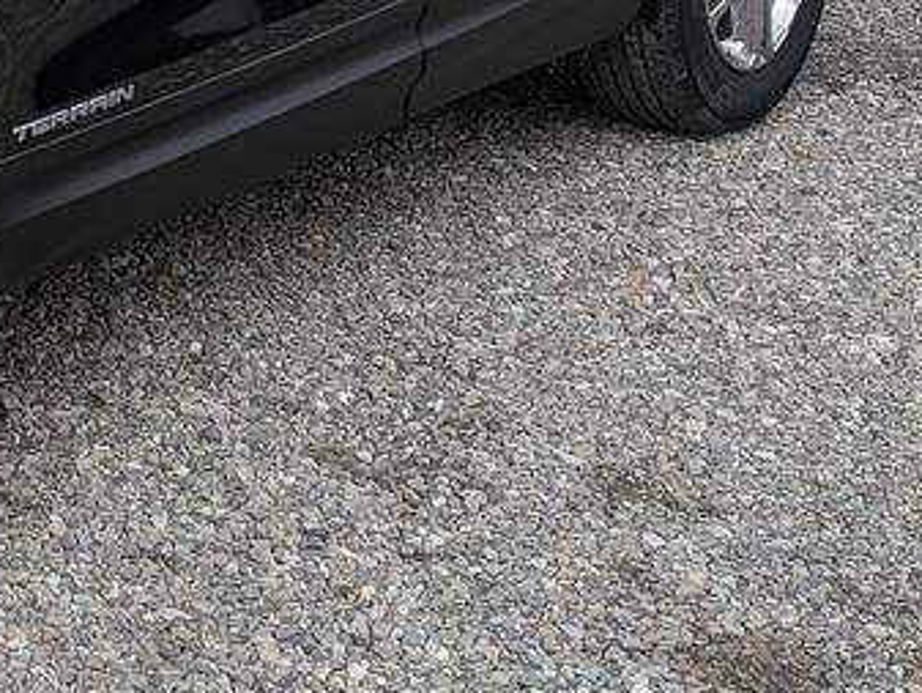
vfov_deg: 14.9
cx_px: -393
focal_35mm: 95
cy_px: -219
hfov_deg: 18.6
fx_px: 2531
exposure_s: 1/1185
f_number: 1.89
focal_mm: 5.43
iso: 42
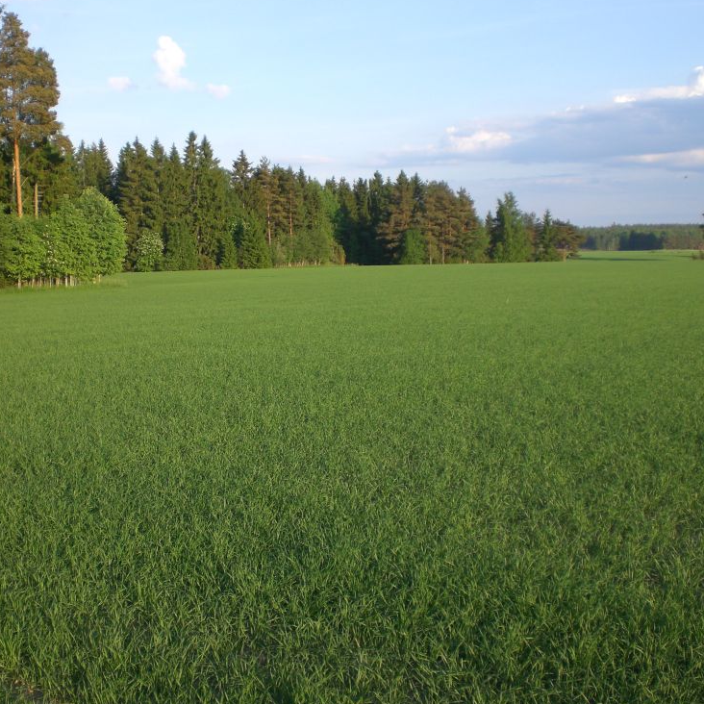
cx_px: 320
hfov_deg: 36.0
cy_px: 355
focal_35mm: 47
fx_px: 1081
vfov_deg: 36.1
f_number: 3.1
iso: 50
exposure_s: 1/320
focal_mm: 6.3
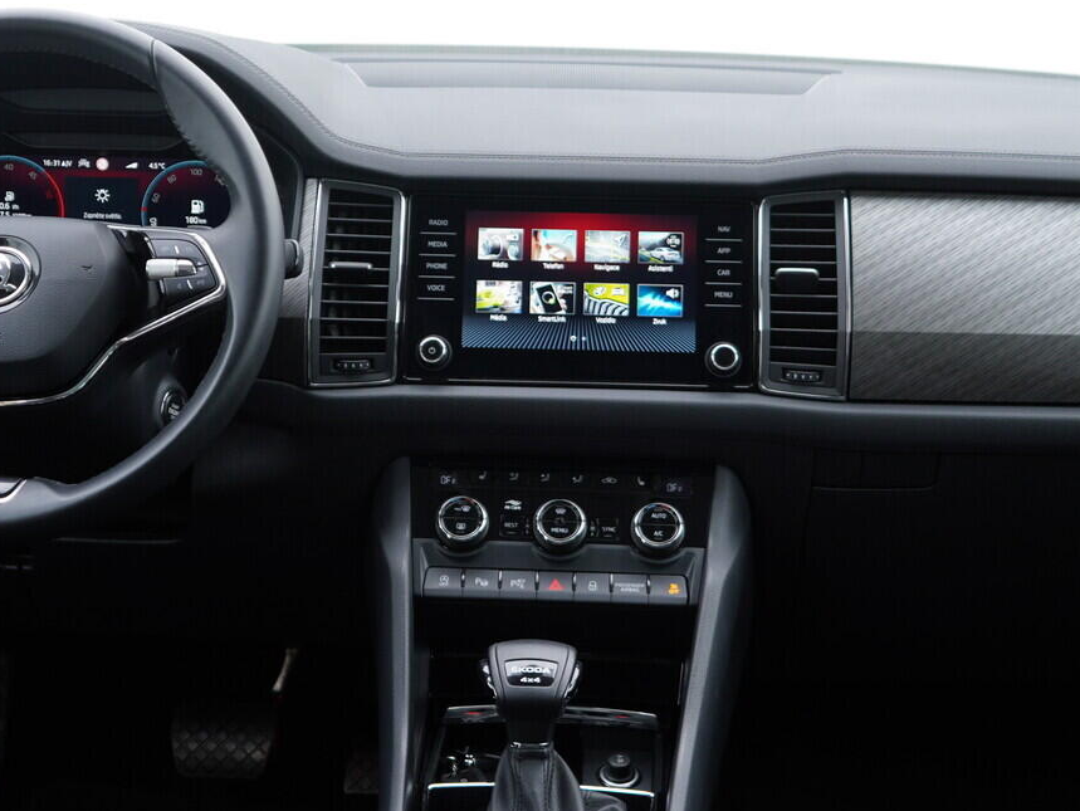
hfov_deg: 33.2
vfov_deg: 25.2
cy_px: 295
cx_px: 549
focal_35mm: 58
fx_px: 1810
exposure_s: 1/40
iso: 160
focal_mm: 24
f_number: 2.8
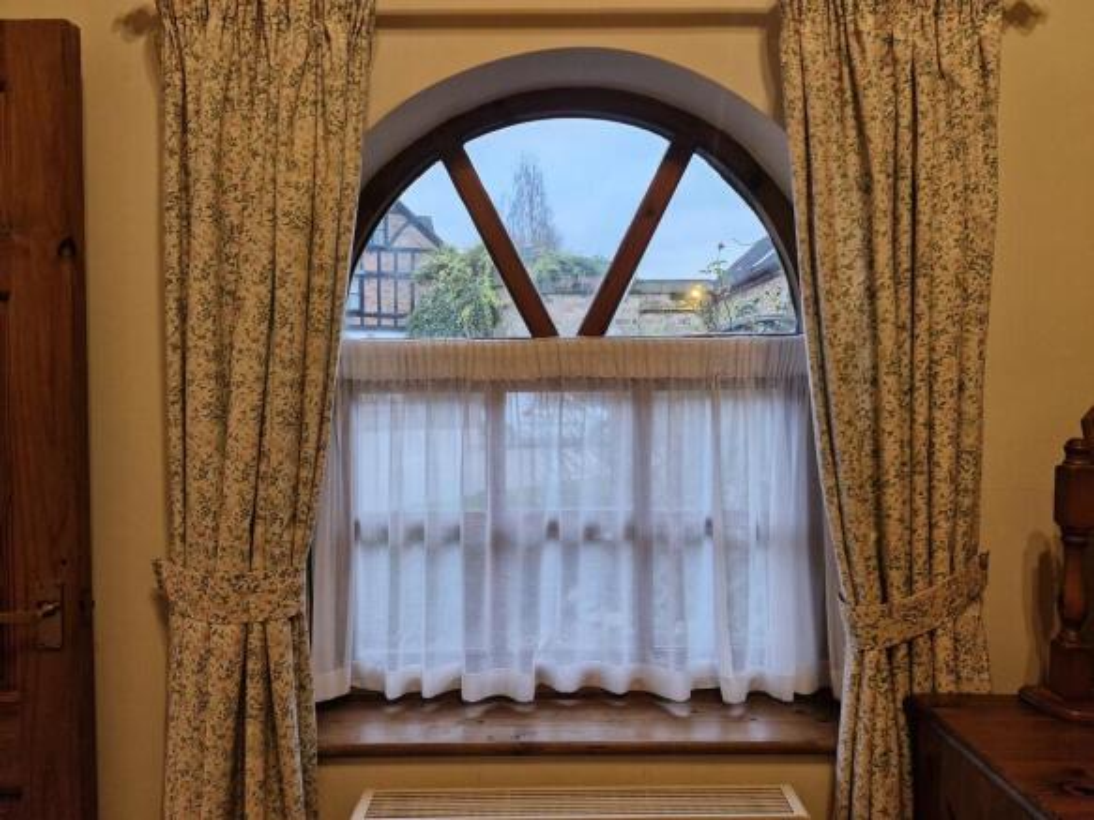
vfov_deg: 58.9
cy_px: 410
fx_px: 727
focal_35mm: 23
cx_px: 547
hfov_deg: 73.9
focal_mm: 5.54
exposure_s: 1/100
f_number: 1.8
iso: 250
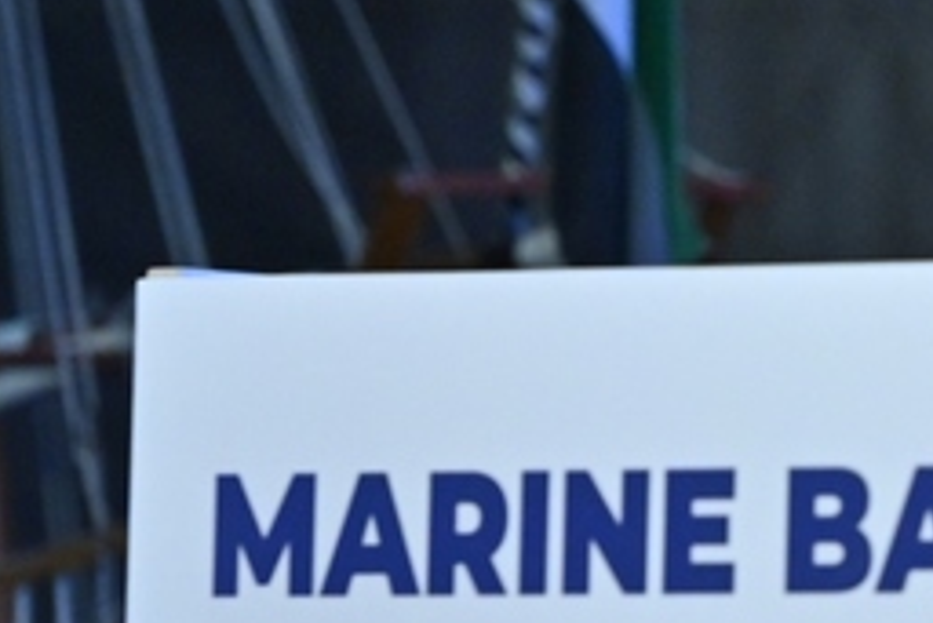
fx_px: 18566
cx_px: 1527
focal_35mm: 716
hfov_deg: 2.9
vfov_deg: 1.9
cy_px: 357
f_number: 4
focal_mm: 170
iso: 2500
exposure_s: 1/250
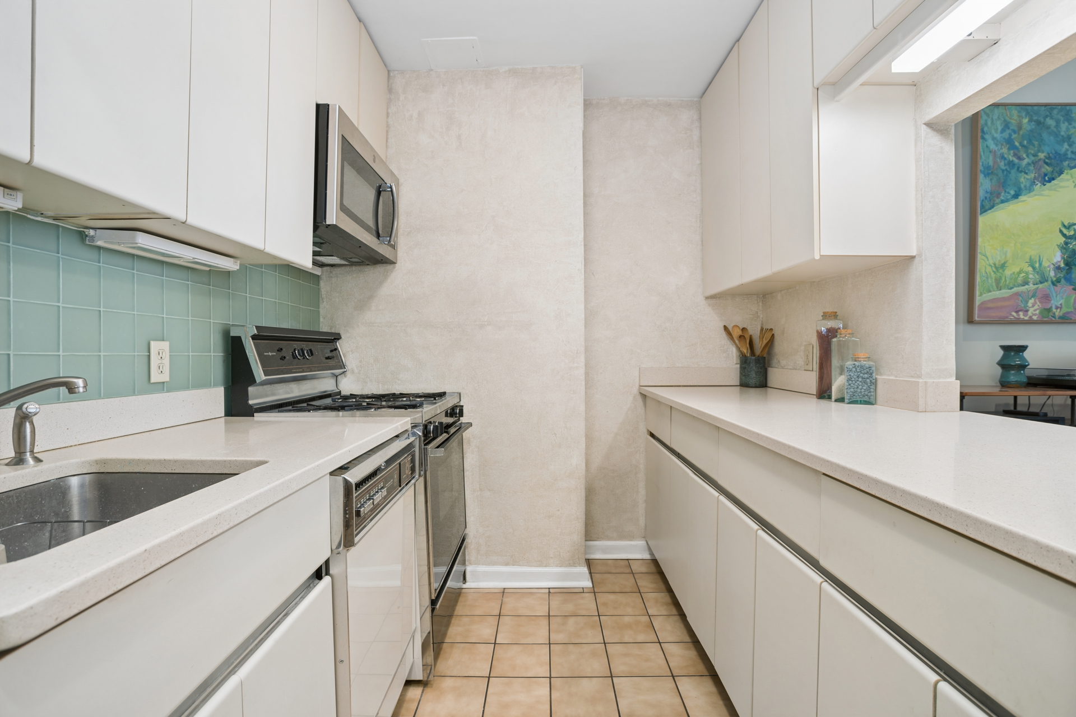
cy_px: 358
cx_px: 538
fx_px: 508
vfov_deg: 70.4
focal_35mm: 17
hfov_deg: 93.3
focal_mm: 17
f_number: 8
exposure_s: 1/1.25
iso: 100
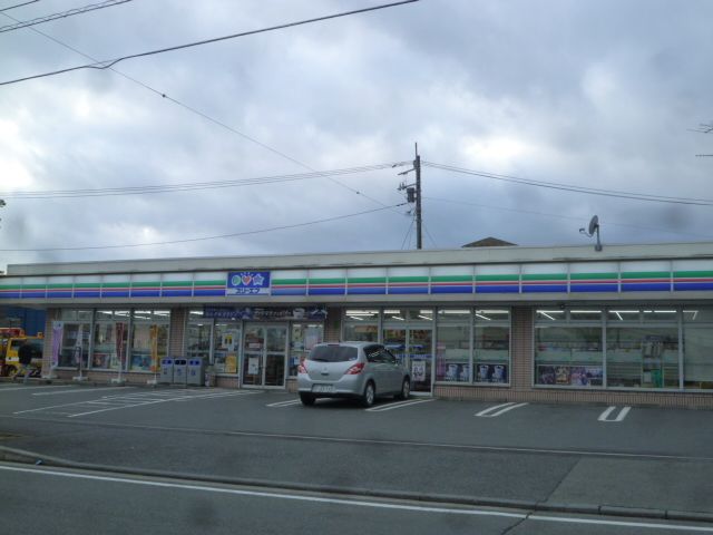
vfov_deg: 39.7
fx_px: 742
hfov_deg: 51.4
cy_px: 268
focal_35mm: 36
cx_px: 356
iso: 125
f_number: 4
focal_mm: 6.3
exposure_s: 1/125
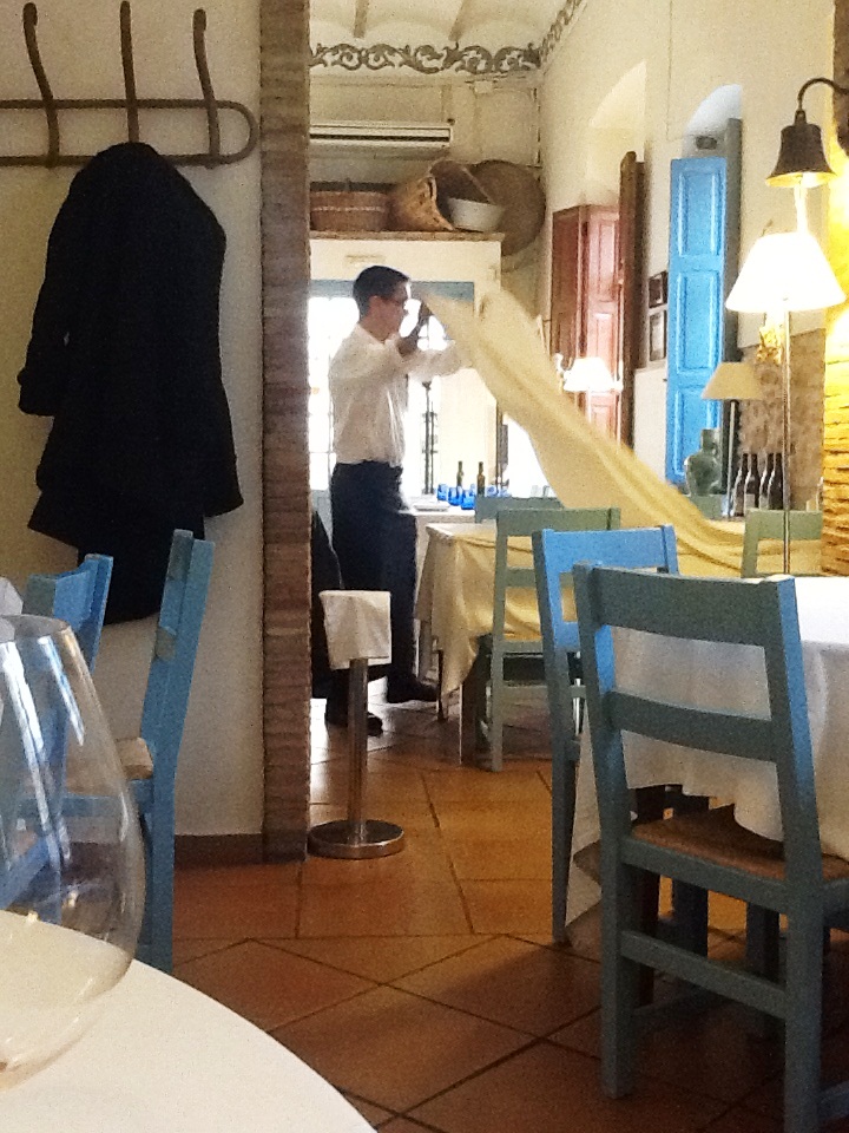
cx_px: 424
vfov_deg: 42.9
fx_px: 1439
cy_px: 566
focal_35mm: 44
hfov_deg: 32.9
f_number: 2.4
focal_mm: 2.03
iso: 320
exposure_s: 1/30
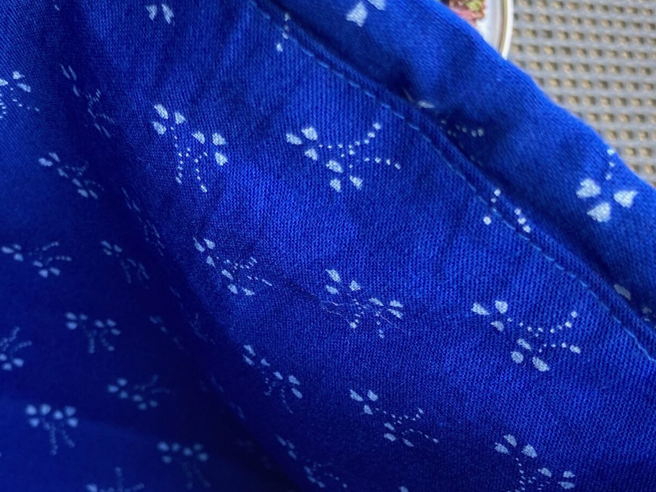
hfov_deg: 32.4
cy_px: 294
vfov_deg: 24.8
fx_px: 1118
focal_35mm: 59
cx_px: 209
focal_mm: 3.99
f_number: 1.8
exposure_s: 1/102
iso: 80
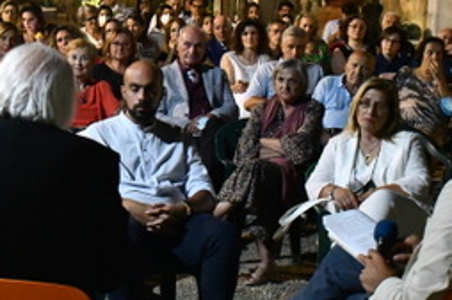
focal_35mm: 121
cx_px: 53
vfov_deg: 11.3
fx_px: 1518
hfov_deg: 16.7
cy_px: 38
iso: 12800
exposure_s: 1/40
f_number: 4.5
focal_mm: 32
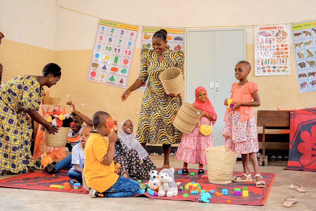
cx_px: 158
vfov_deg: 27.0
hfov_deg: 39.6
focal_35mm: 50
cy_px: 106
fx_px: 439
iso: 800
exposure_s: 1/160
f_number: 4
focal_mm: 50
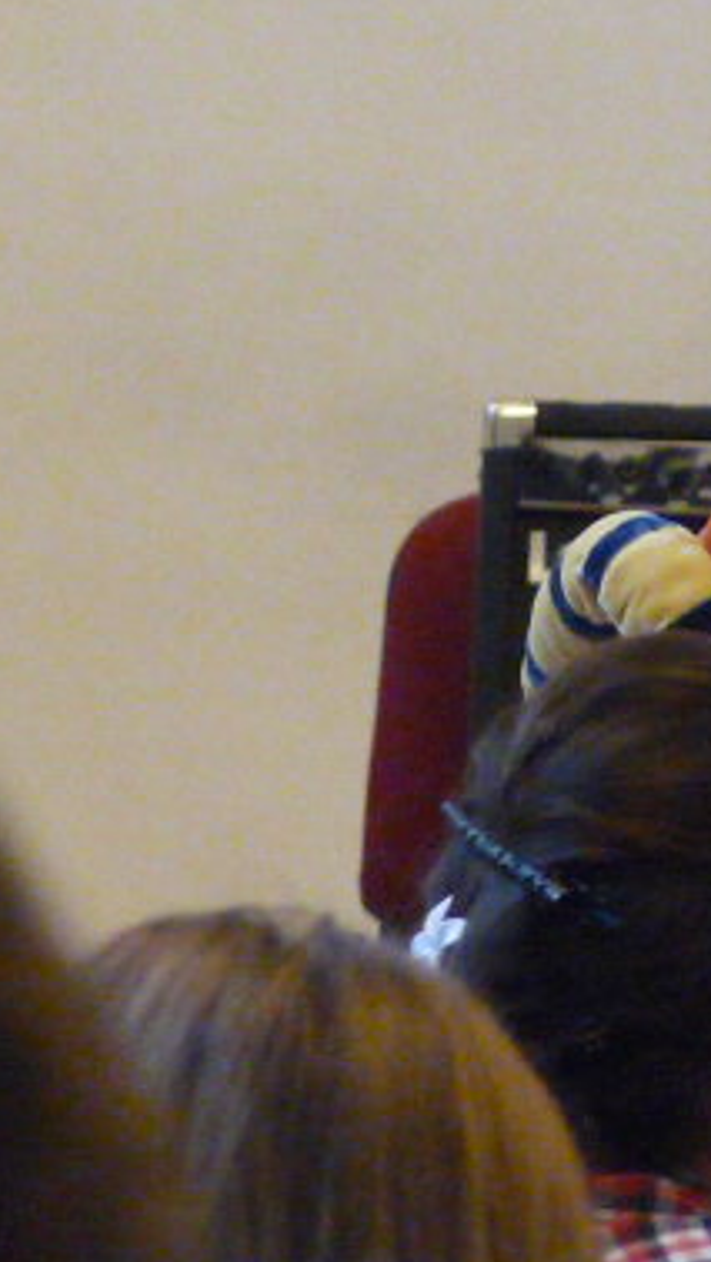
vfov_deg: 2.7
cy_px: 528
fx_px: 26710
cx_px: 1001
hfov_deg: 1.5
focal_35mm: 798
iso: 800
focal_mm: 43.3
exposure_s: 1/40
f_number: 3.7
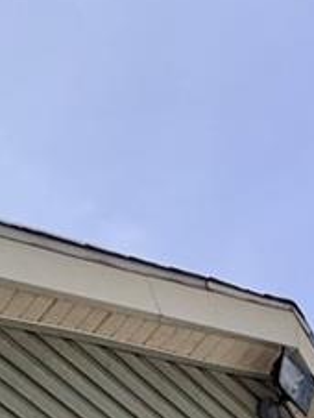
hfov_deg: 15.5
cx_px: 235
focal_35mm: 95
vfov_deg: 10.0
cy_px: 1408
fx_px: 1147
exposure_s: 1/1034
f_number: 2.2
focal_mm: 2.22
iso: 40
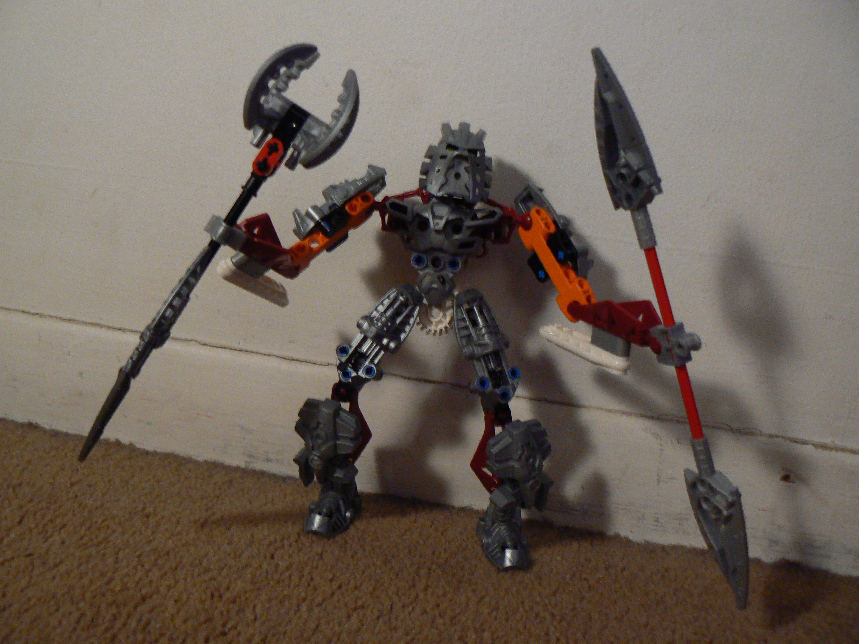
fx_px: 893
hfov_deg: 51.4
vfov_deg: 39.7
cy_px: 322
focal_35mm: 36
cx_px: 430
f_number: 2.8
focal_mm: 6
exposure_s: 1/20
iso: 200
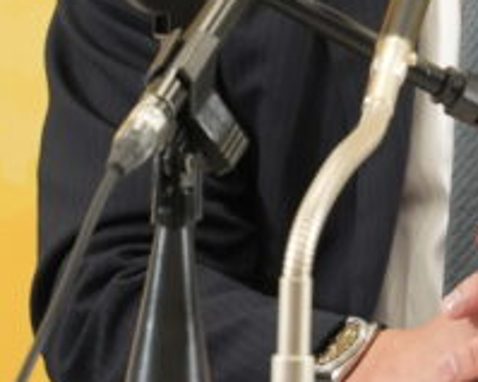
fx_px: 15370
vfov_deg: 1.4
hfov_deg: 1.8
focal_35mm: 1087
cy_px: -187
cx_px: 492
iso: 1600
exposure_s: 1/100
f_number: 5.6
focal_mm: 200
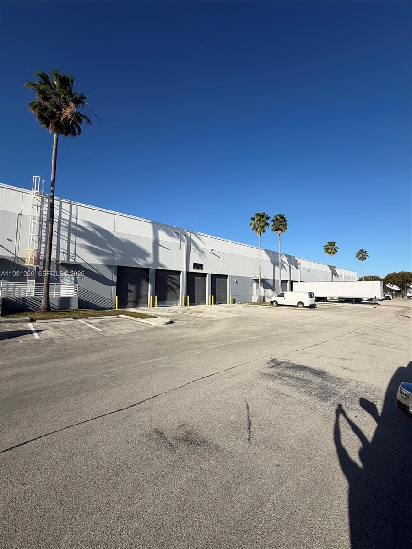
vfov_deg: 102.1
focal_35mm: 14
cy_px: 274
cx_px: 206
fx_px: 222
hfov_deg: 85.7
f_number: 2.2
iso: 20
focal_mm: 2.22
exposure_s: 1/1068
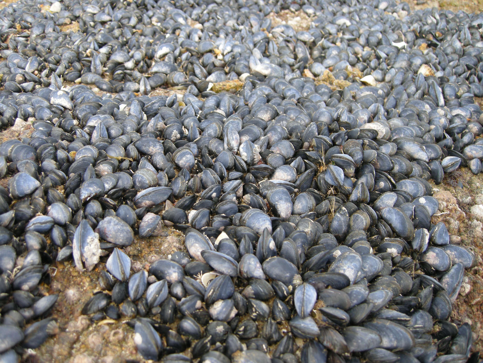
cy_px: 182
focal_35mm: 35
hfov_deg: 52.6
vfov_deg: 40.7
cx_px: 242
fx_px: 488
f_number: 3
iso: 64
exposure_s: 1/48.6
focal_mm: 7.5
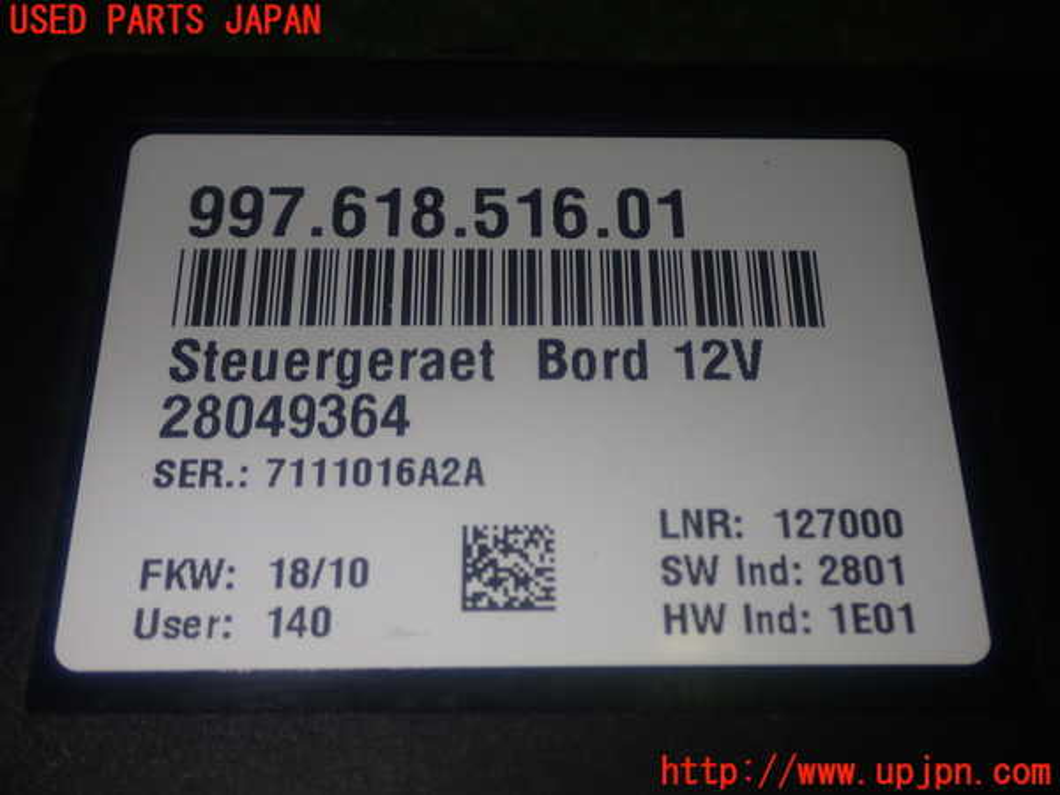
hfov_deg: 38.2
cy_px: 398
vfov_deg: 29.1
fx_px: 1531
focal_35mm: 50
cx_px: 530
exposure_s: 1/50
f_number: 9
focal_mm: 9.01
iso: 200
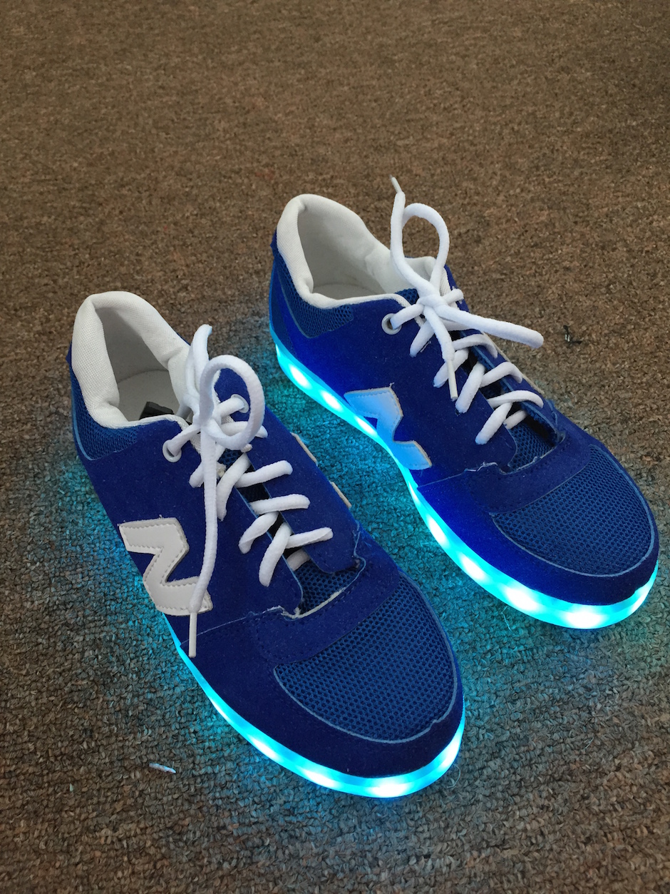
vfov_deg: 61.7
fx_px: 748
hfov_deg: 48.2
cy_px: 447
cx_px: 335
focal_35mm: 29
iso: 125
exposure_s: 1/30
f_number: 2.2
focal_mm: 4.15
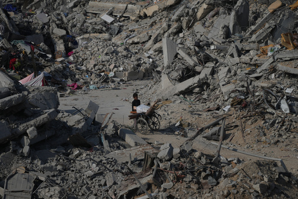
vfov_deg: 4.4
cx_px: 149
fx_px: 2582
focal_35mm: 312
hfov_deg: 6.6
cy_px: 100
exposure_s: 1/2500
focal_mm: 312
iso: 125
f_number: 5.6
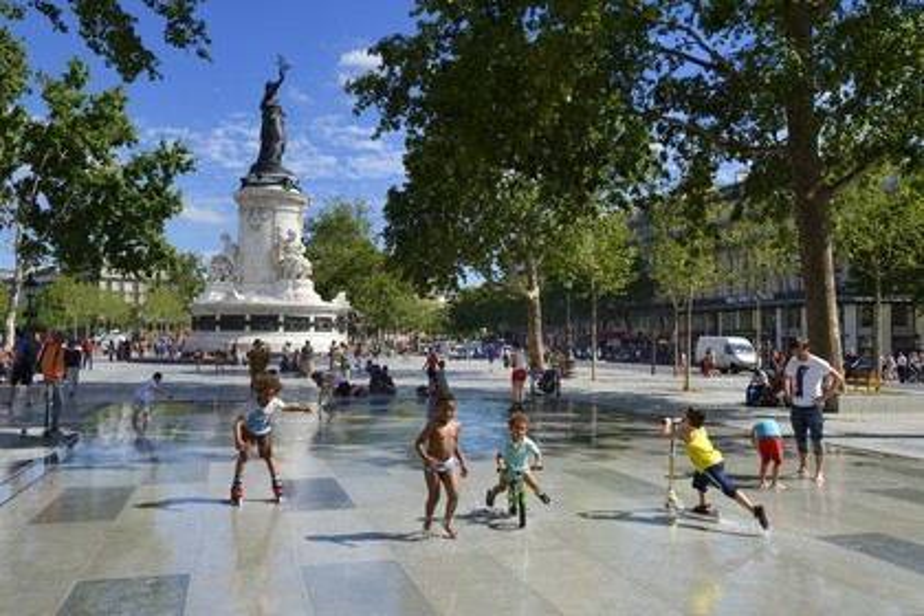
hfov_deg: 58.7
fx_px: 821
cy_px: 308
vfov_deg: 41.1
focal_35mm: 32
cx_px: 462
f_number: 8
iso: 200
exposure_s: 1/500
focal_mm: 32
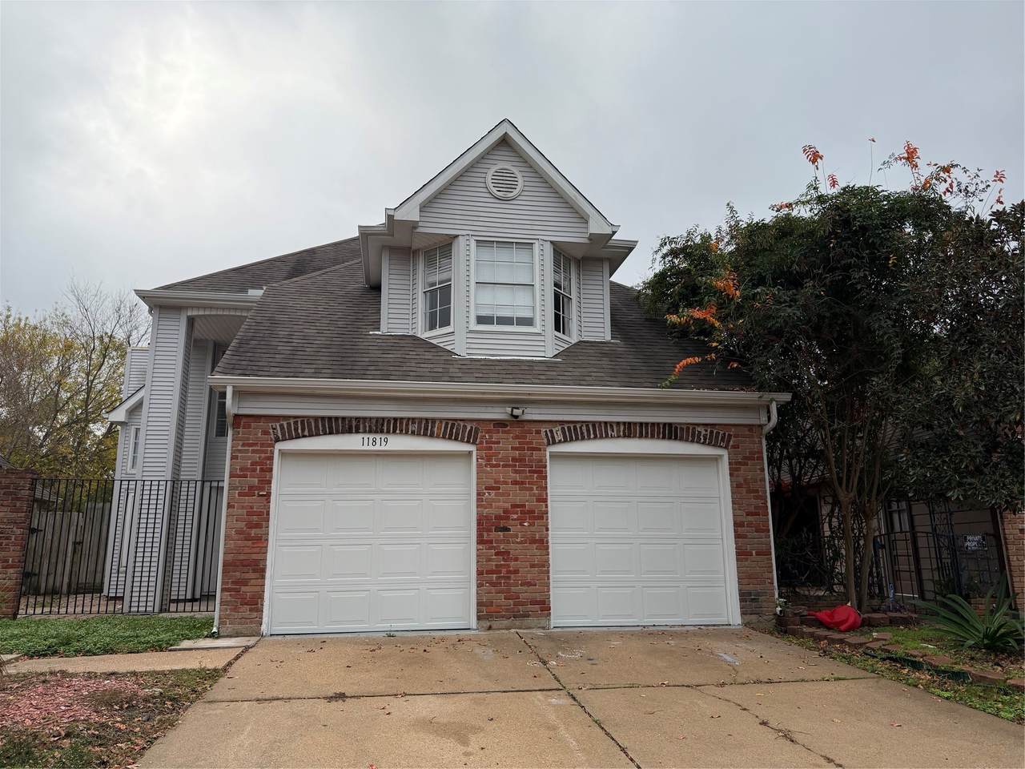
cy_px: 384
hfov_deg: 71.6
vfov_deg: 56.8
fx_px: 711
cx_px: 512
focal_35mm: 24
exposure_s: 1/3953
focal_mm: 6.76
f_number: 1.78
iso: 100
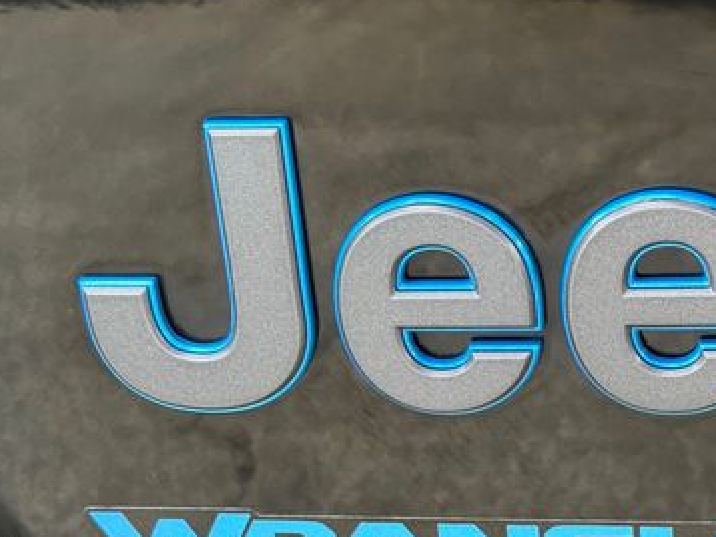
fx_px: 1779
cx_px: 548
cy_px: 471
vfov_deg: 17.0
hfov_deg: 22.5
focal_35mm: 86
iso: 100
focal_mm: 6.76
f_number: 1.78
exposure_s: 1/242
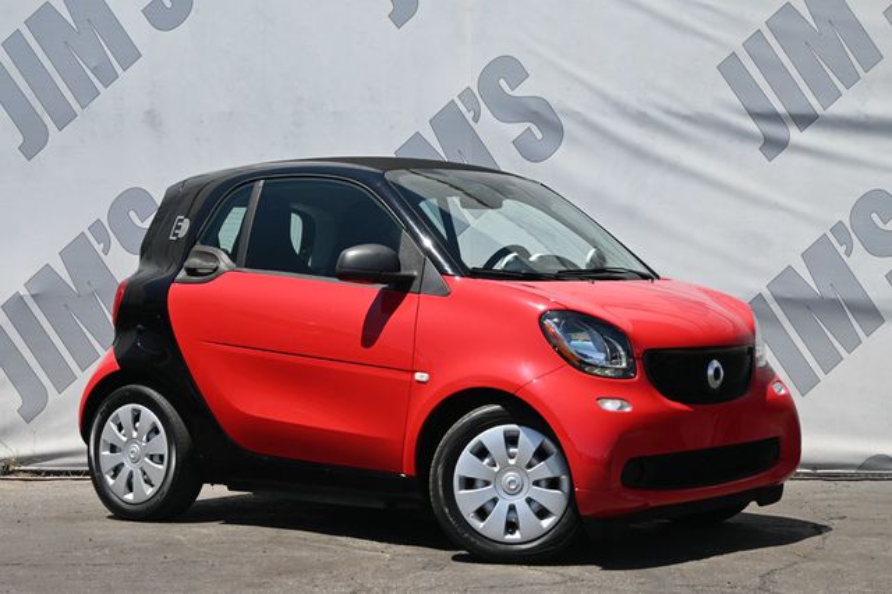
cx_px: 446
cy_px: 297
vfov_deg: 18.9
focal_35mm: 72
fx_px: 1783
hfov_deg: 28.1
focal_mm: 48
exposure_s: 1/250
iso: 110
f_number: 6
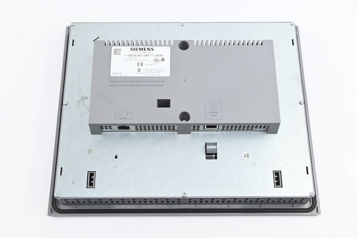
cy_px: 119
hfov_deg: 43.0
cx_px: 178
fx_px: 454
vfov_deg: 29.4
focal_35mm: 46
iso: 160
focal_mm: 30.5
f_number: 5.6
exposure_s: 1/50
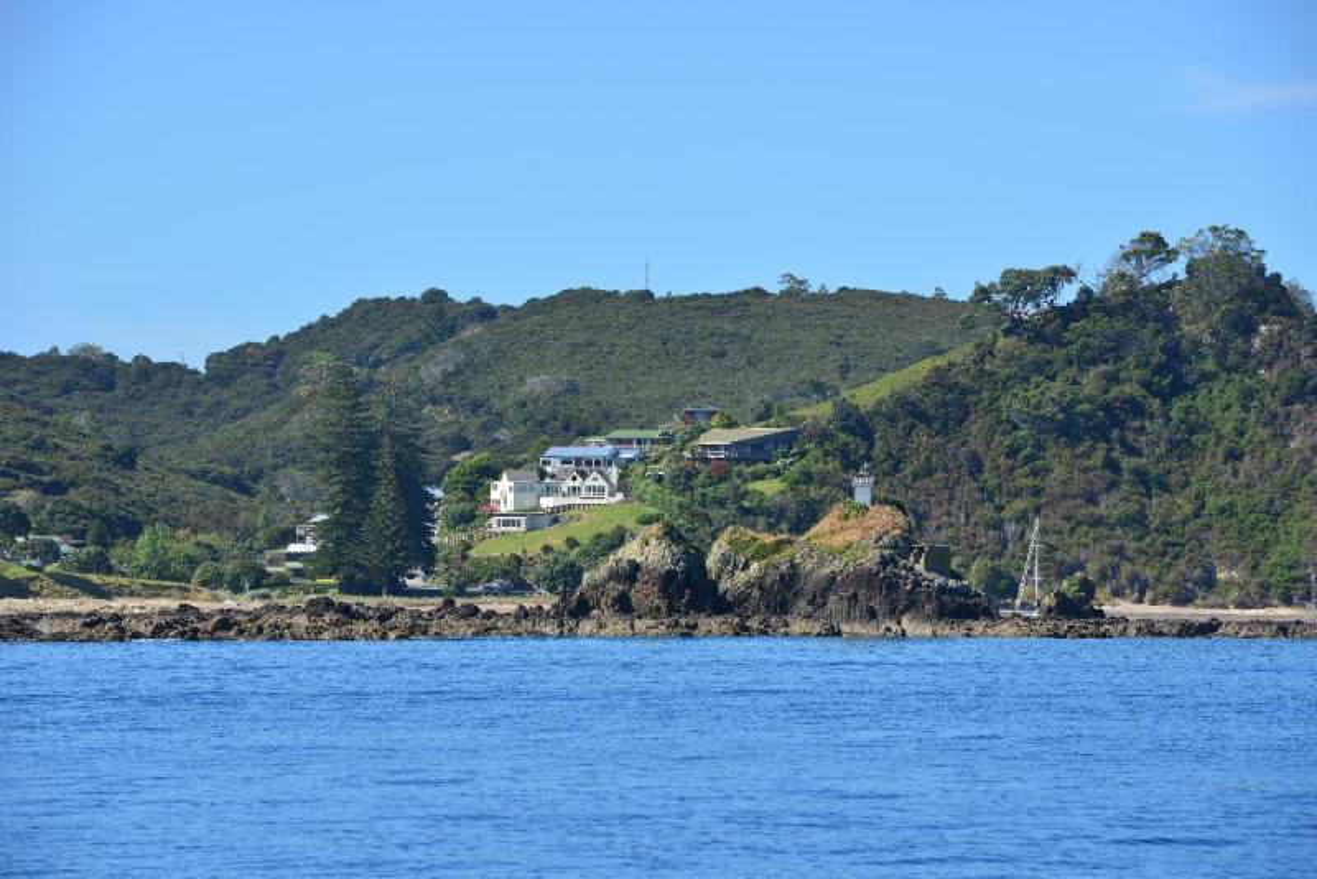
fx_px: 6770
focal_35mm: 185
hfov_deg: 11.1
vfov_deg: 7.4
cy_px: 440
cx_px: 658
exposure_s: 1/400
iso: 250
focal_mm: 185
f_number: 10
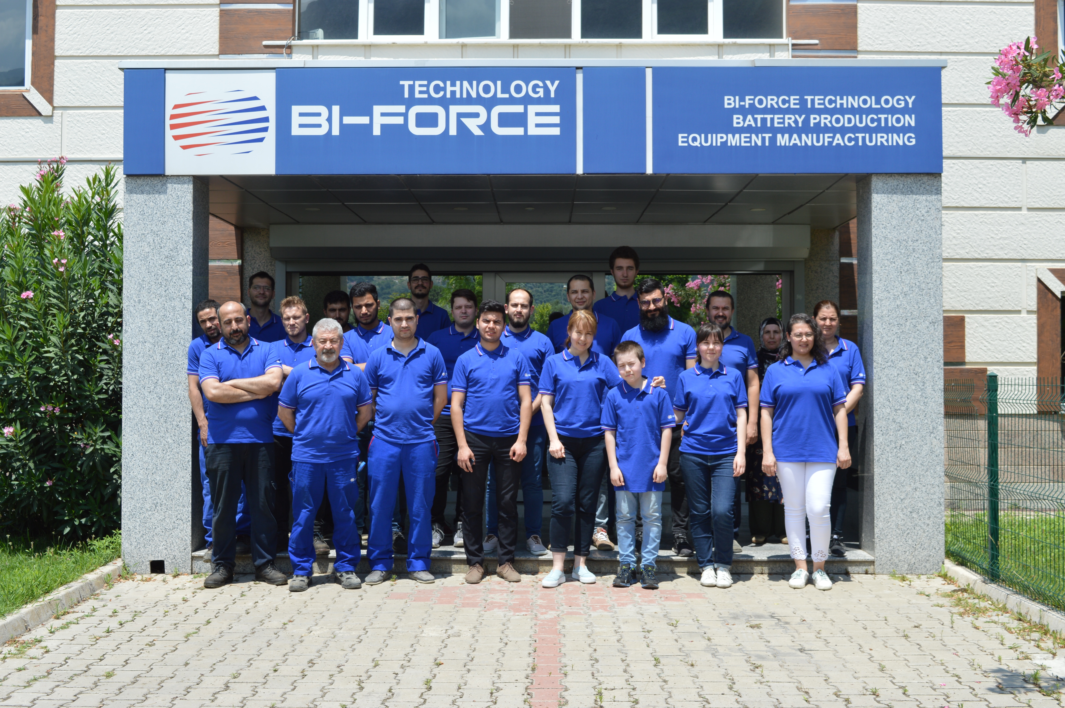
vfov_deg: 29.8
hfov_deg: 43.6
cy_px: 354
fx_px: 1330
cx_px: 532
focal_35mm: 45
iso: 100
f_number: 8
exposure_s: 1/250
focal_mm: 30
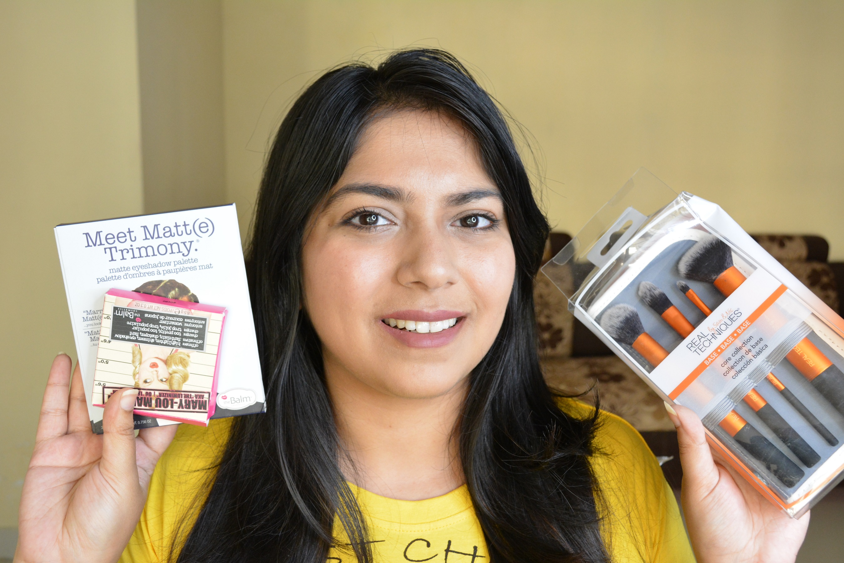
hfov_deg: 53.1
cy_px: 282
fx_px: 844
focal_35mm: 36
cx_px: 422
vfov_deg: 36.9
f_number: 5.6
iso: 1600
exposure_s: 1/80
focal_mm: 24
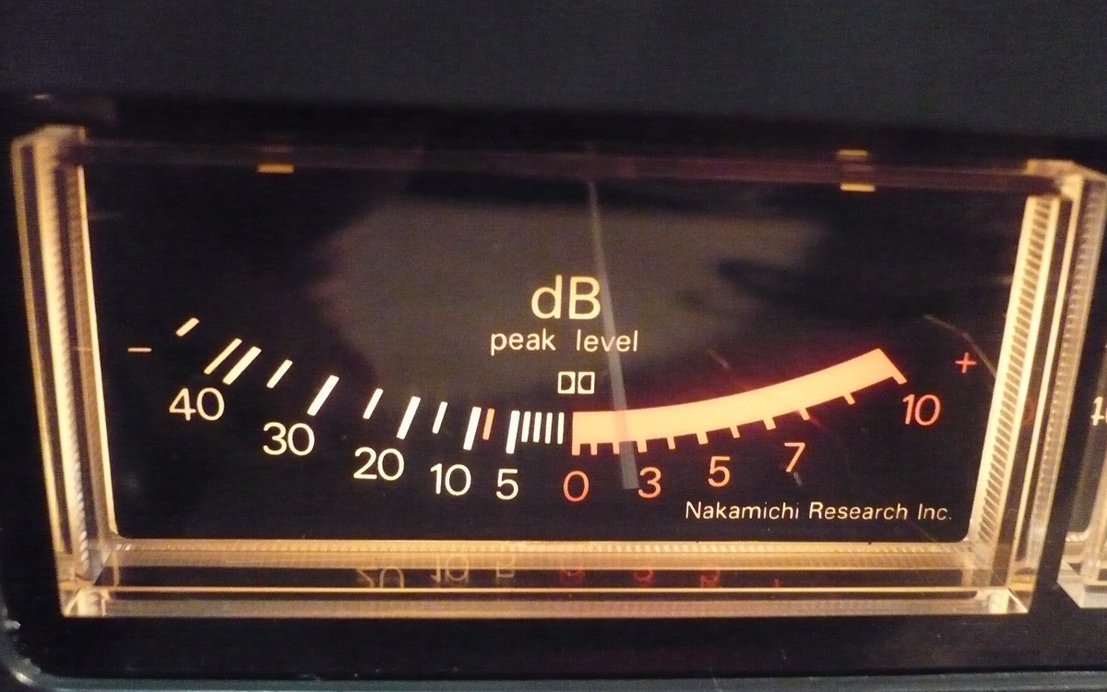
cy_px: 367
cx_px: 559
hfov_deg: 51.5
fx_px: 1146
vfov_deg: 33.6
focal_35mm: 38
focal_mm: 5.8
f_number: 2.8
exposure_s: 1/30
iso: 1250
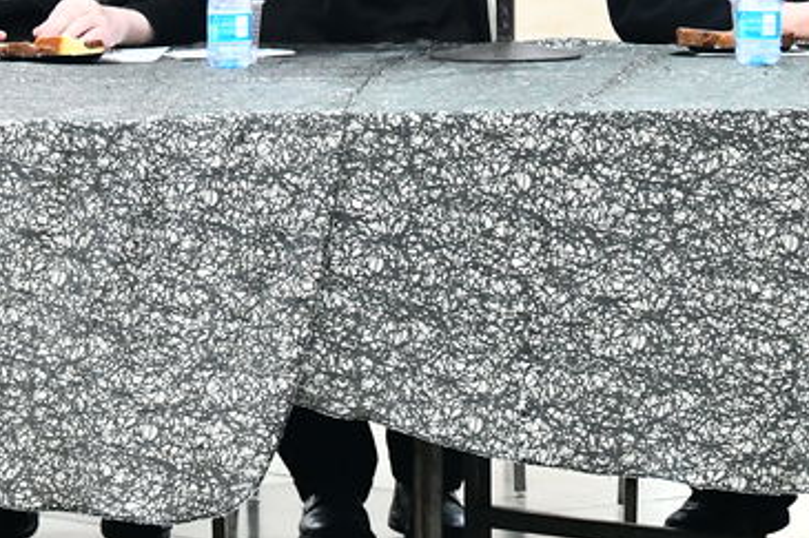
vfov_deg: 4.2
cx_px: 308
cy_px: -245
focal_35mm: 326
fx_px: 7322
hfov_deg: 6.3
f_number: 5.6
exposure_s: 1/125
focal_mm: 85
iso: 4000
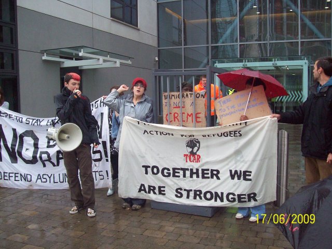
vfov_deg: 39.7
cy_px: 124
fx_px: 345
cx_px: 166
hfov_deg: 51.4
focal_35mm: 36
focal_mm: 6
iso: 200
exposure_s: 1/243
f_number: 2.7
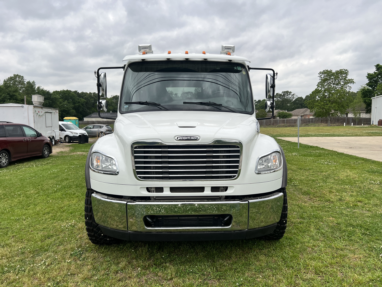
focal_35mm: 26
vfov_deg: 53.1
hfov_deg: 67.3
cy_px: 144
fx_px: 287
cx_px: 191
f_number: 1.5
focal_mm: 5.7
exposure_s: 1/658
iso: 50
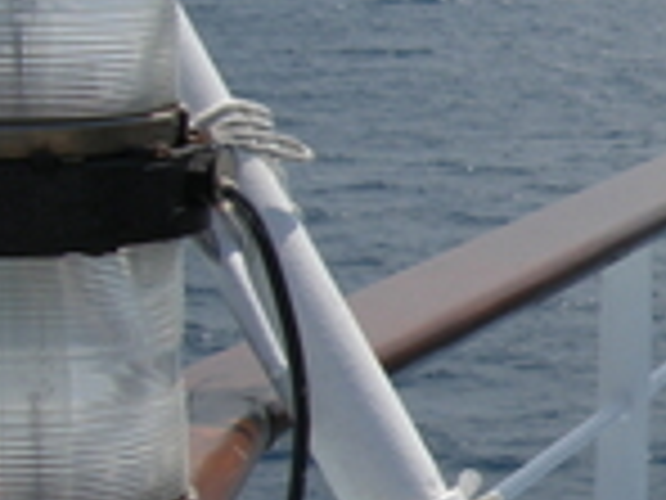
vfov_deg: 9.3
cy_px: 414
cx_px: 1341
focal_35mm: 160
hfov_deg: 11.2
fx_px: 3078
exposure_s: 1/260
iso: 64
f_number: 8
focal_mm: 7.9
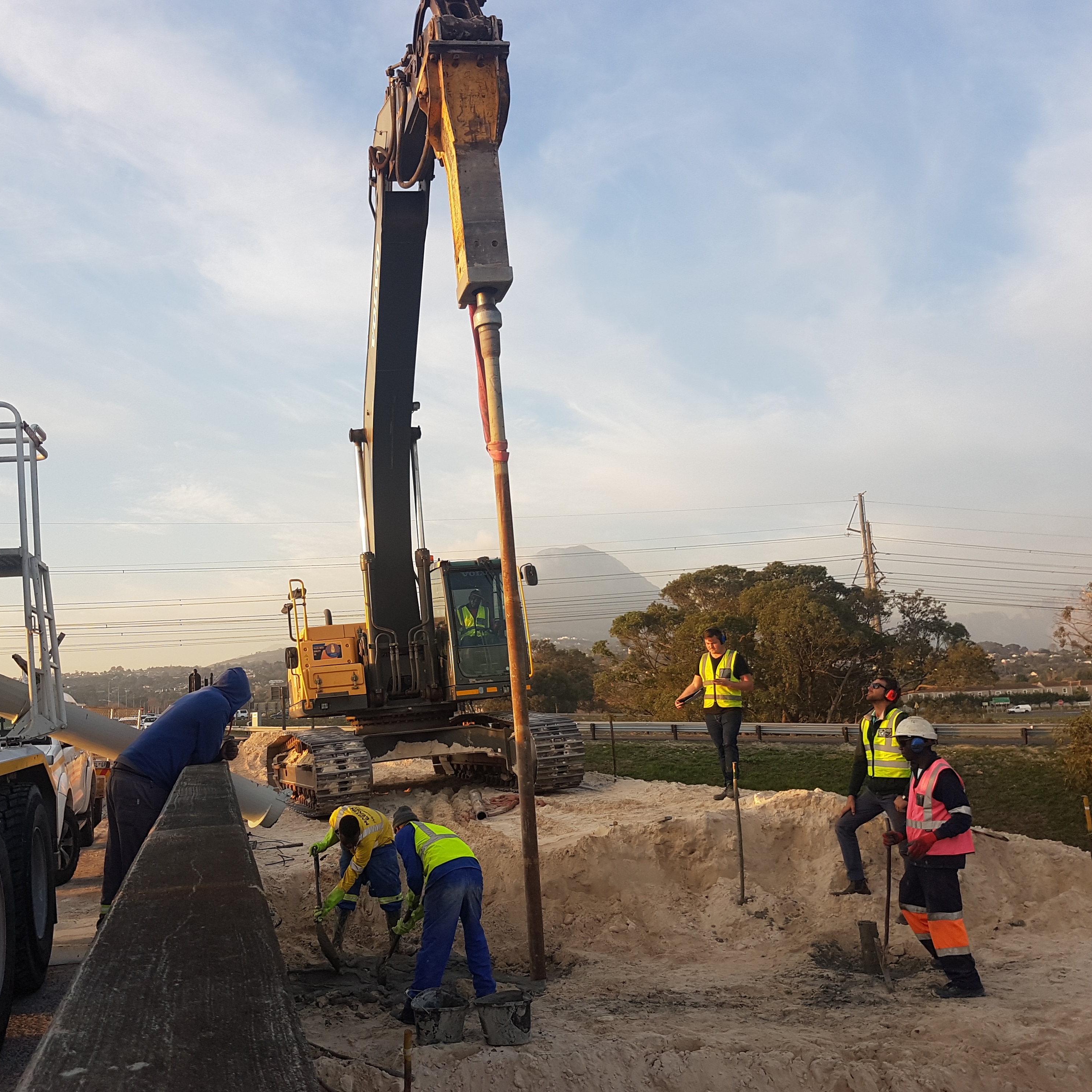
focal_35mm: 31
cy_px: 546
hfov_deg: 52.1
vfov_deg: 52.5
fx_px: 1106
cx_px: 430
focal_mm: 4.2
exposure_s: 1/501
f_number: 1.7
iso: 40
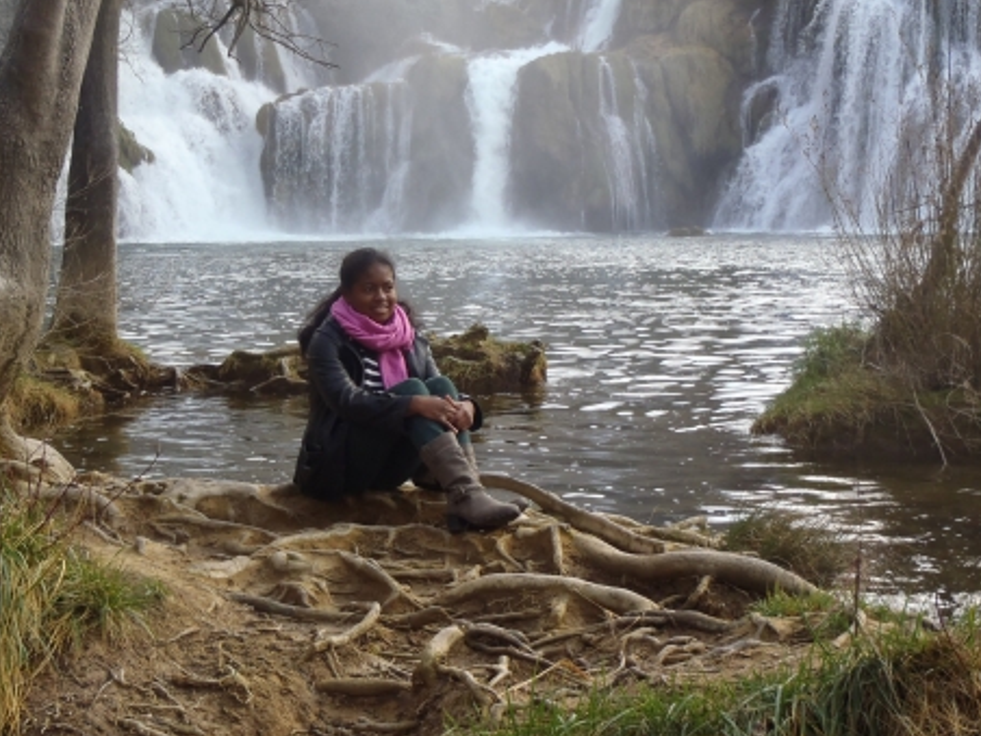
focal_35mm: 65
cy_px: 367
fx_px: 1842
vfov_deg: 22.6
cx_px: 510
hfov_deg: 29.8
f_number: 4.9
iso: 100
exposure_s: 1/80
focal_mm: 8.8
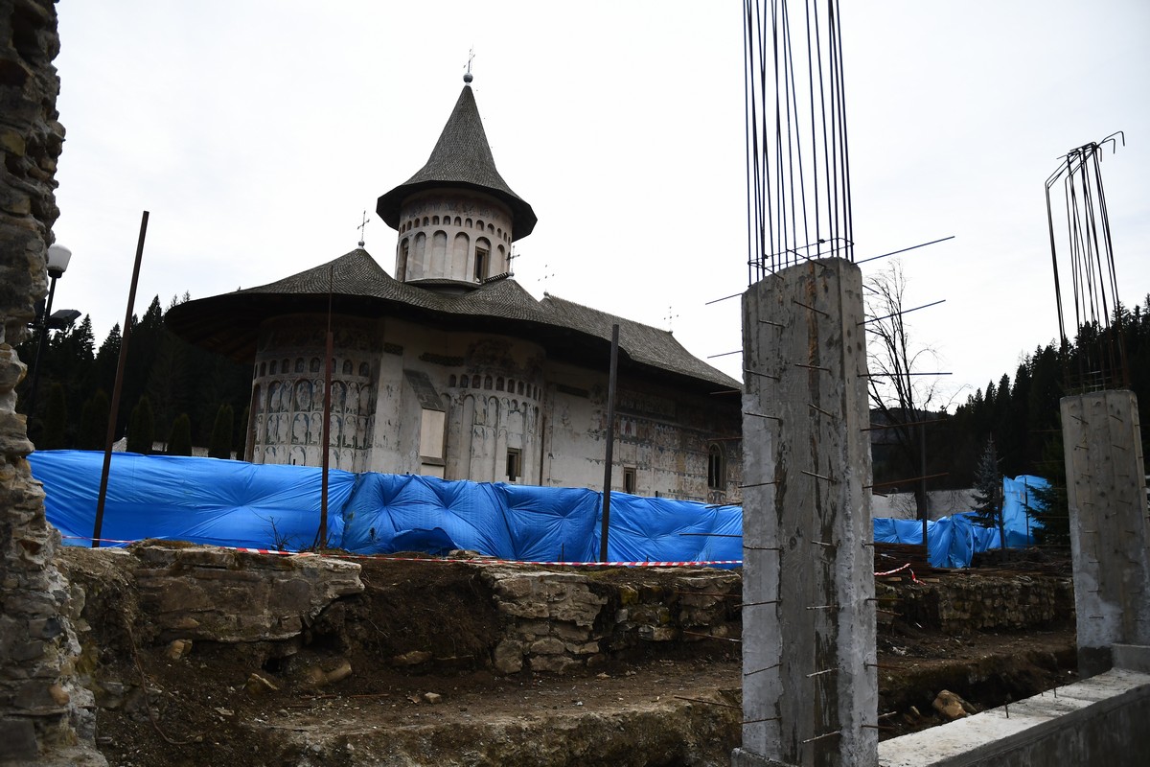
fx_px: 767
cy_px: 384
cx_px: 575
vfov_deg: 53.1
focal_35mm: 24
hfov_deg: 73.7
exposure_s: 1/5000
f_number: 2.8
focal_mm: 16
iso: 800
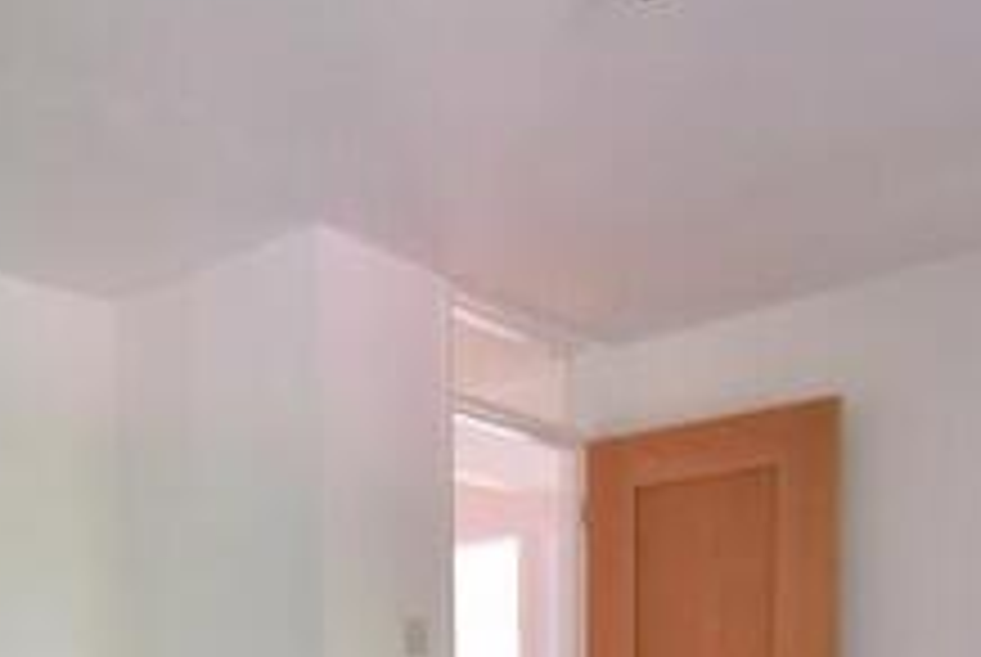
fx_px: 1228
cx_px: 250
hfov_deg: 42.3
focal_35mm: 45
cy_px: 893
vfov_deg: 25.1
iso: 500
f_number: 4.5
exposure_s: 1/60
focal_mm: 10
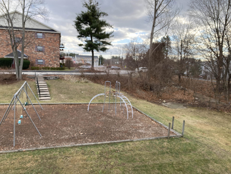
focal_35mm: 26
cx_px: 116
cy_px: 87
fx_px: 174
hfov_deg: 67.3
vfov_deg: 53.1
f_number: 1.8
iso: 32
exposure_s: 1/346
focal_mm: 4.25
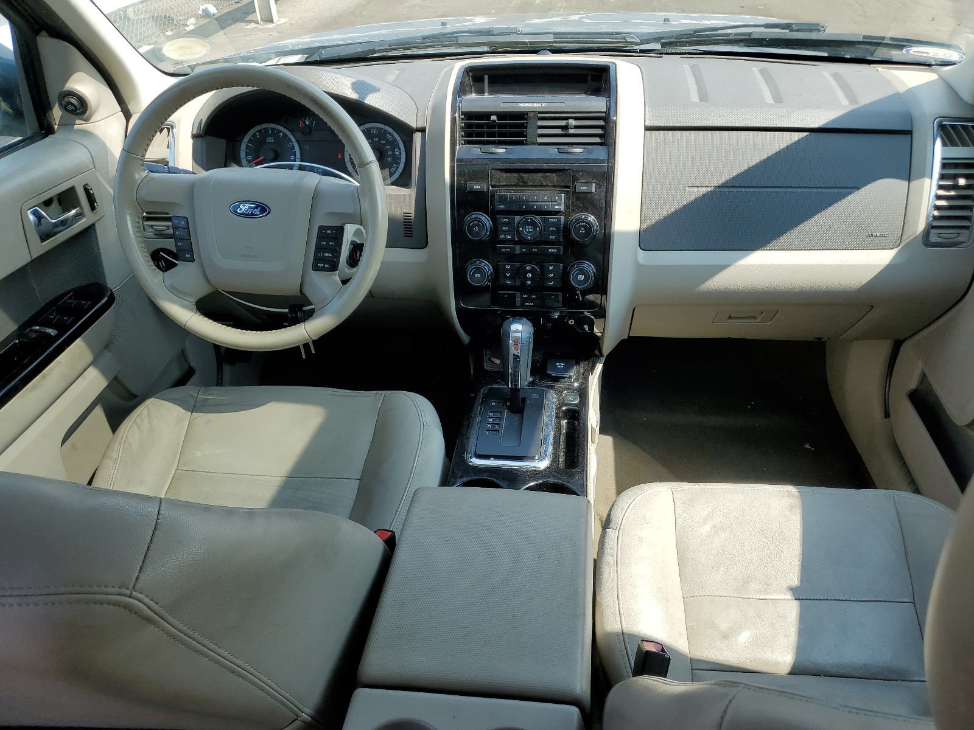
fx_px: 732
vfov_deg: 53.1
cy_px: 365
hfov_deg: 67.3
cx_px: 487
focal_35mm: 26
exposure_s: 1/714
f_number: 1.5
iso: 50
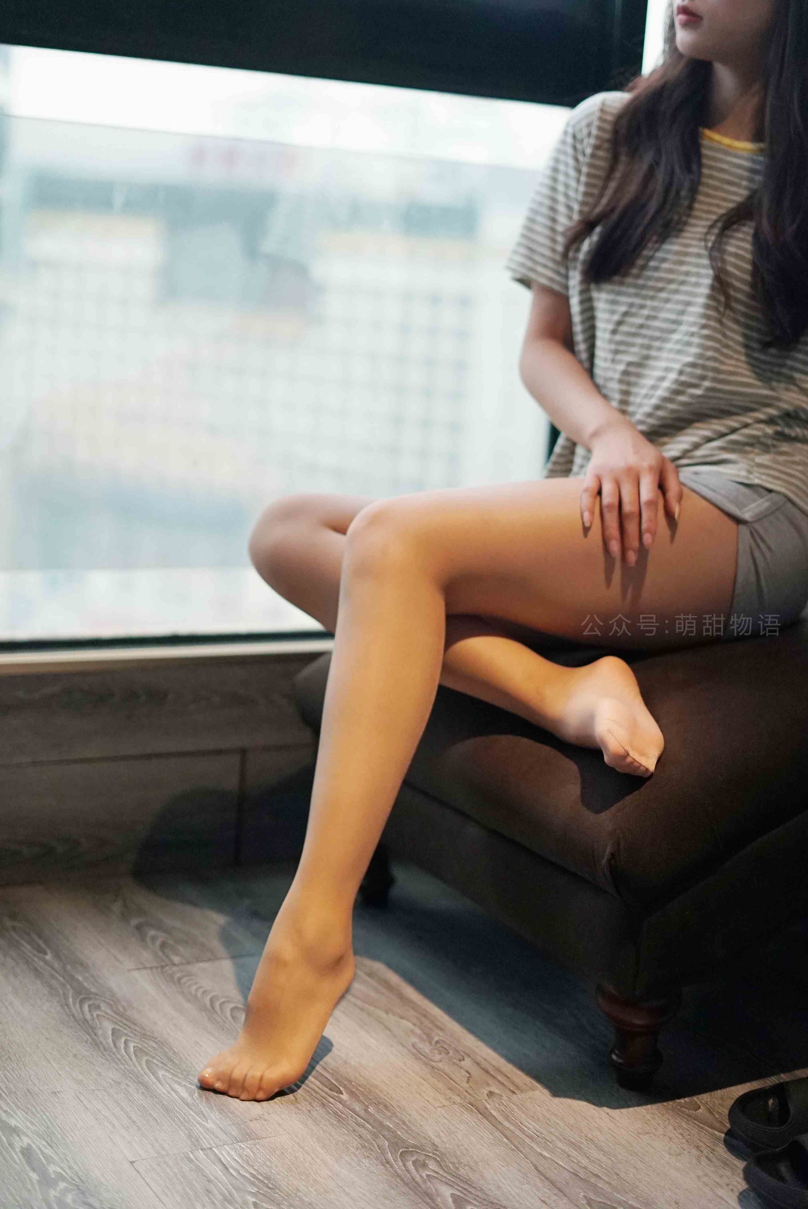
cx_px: 404
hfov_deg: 27.0
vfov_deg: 39.6
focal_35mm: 50
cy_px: 604
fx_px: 1681
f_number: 2
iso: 4000
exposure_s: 1/2000
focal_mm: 50
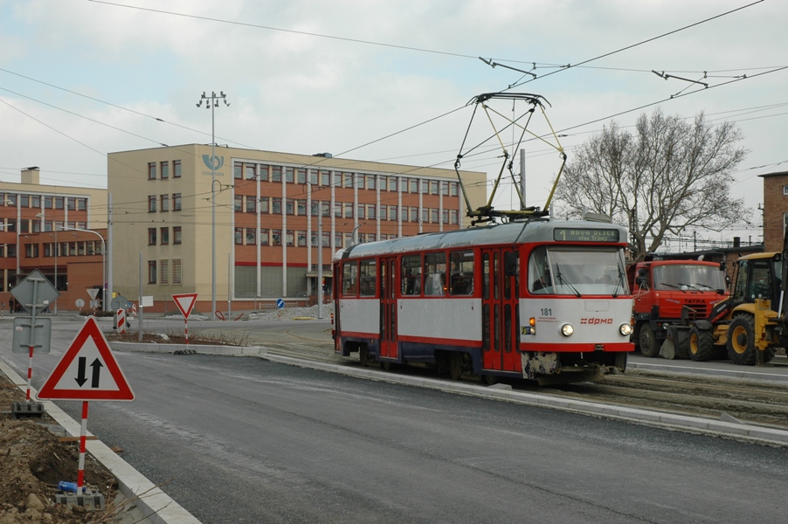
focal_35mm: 66
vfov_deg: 20.6
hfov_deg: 30.5
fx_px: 1444
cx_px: 394
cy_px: 262
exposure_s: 1/320
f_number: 9
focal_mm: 44
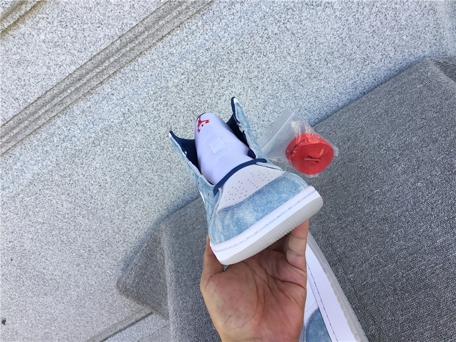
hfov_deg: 58.4
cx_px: 228
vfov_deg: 45.4
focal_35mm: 31
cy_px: 171
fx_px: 408
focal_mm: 3.3
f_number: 2.4
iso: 25
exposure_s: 1/147
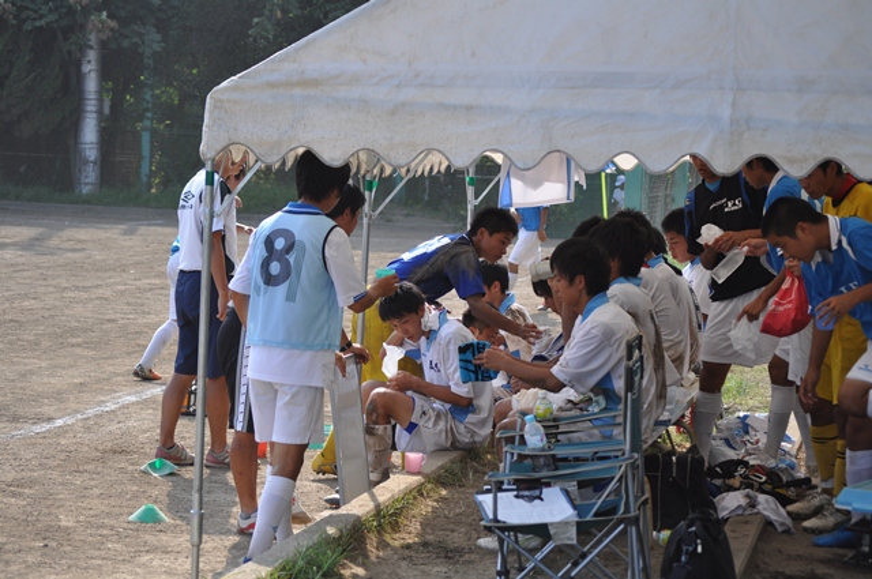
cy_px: 290
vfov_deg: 13.8
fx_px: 2395
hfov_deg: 20.6
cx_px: 436
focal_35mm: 99
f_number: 5
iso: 400
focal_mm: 66
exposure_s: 1/1250
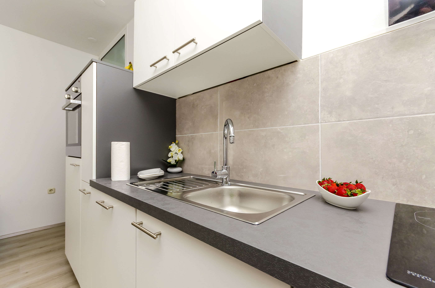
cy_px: 144
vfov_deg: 77.1
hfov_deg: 100.5
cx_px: 218
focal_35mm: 15
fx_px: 181
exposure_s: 1/80
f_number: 10
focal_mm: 10
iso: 320
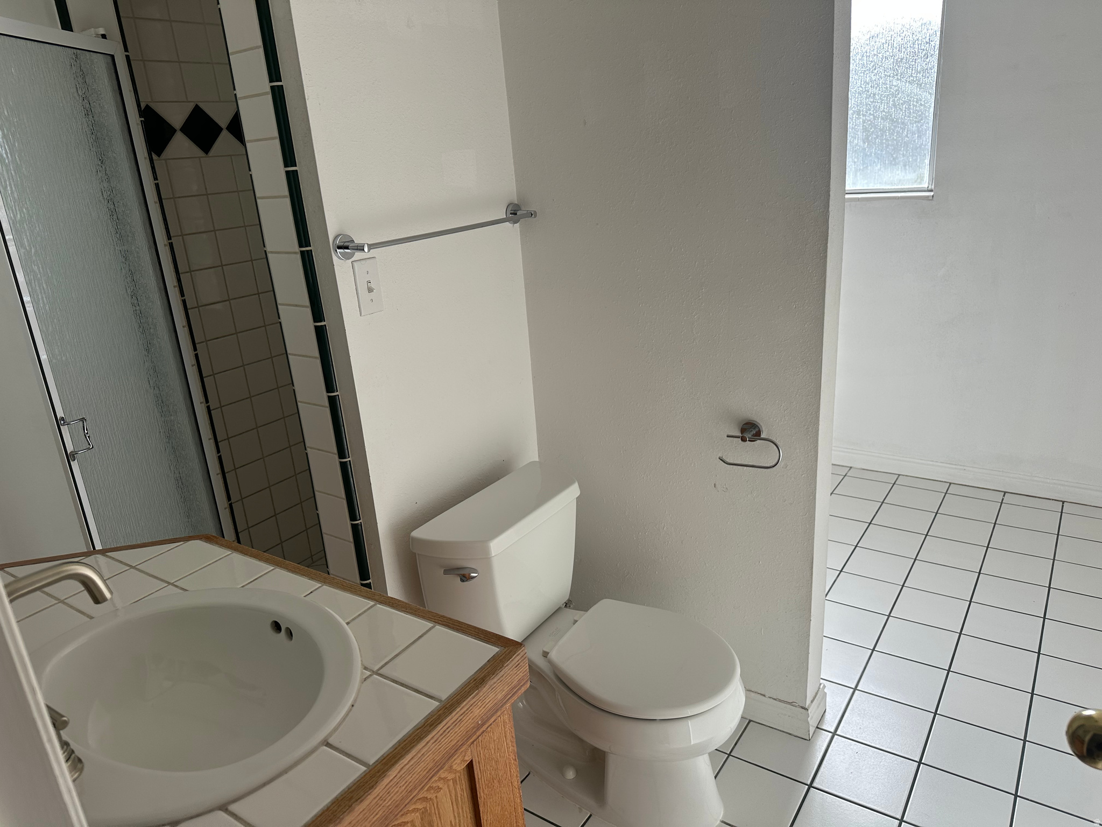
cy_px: 414
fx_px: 764
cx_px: 551
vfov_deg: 56.8
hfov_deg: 71.6
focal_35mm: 24
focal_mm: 6.86
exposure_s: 1/406
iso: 80
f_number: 1.78
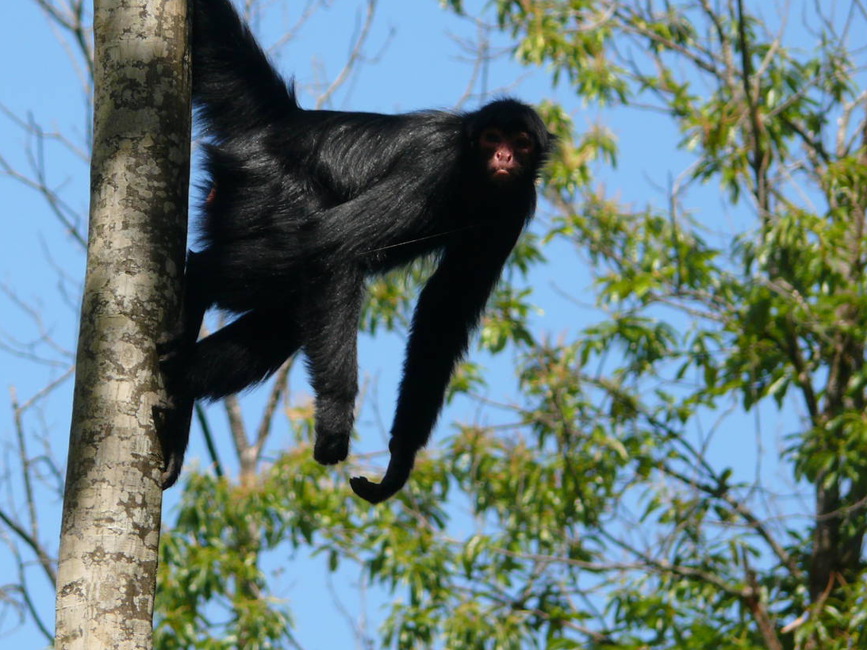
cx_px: 246
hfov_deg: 3.2
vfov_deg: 2.4
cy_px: 213
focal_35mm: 615
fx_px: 15405
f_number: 5.6
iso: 100
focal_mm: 88.8
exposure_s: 1/400
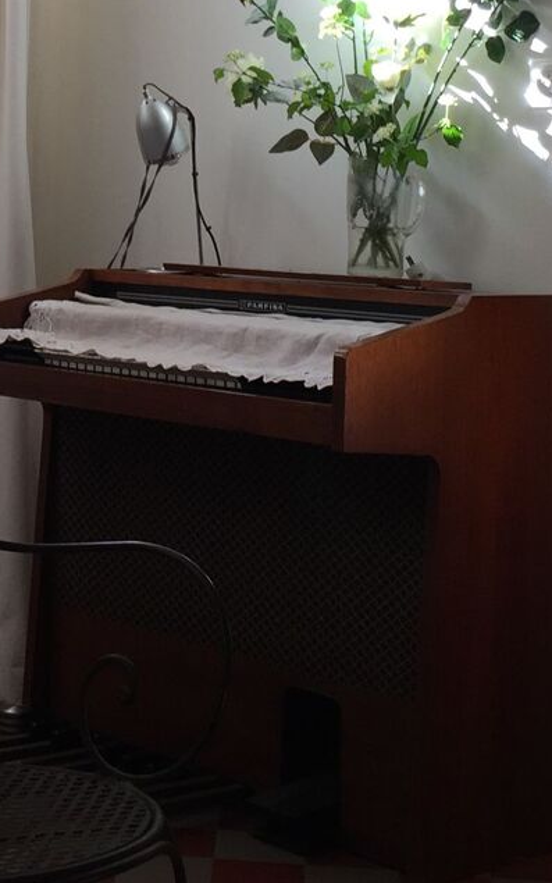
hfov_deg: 40.6
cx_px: 267
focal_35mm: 31
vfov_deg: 61.2
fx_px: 746
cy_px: 441
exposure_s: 1/50
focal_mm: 4.15
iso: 32
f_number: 2.2
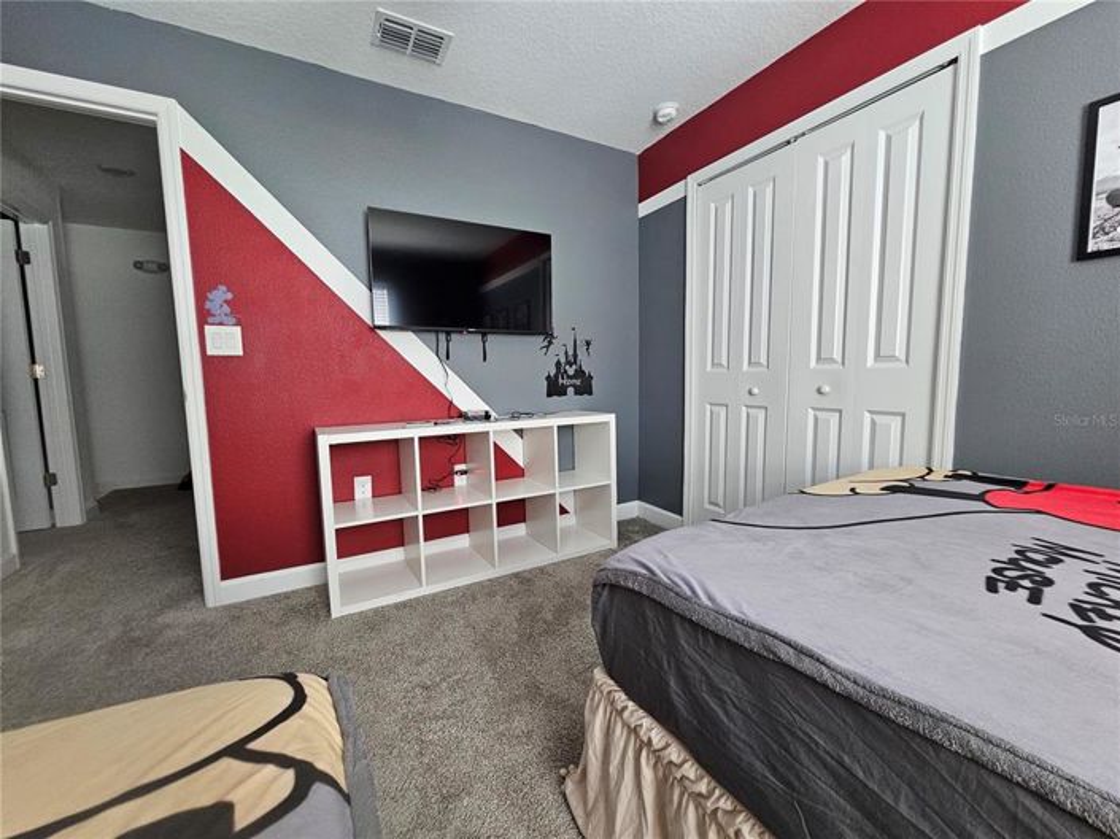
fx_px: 420
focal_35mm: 13
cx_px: 560
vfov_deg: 89.9
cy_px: 420
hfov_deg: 106.2
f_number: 2.2
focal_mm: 2.2
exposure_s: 1/40
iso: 320
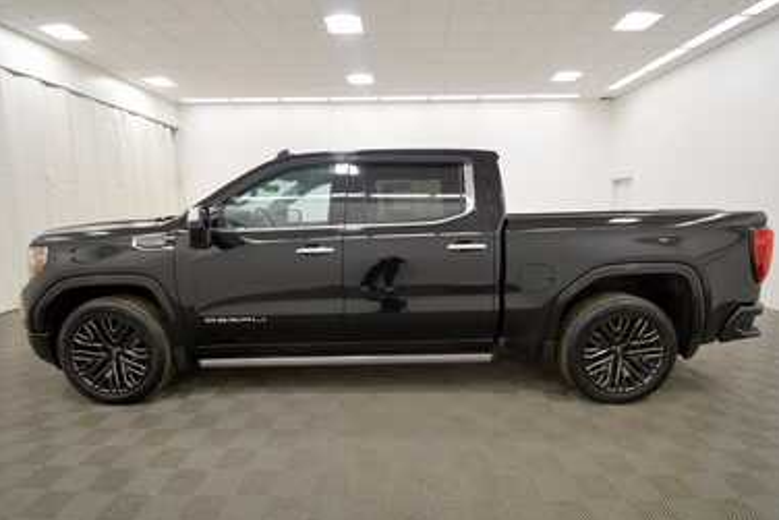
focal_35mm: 17
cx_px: 394
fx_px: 368
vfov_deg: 70.4
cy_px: 275
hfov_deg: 93.3
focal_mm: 11
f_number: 4.8
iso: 800
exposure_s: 1/160
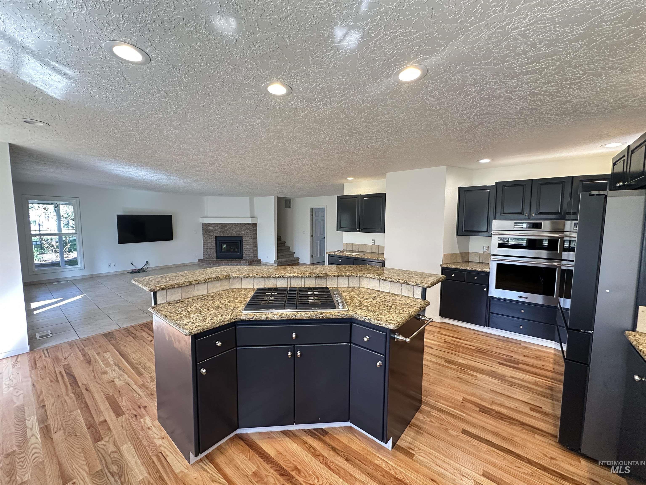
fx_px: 261
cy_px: 242
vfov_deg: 85.7
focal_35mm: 14
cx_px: 323
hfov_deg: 102.1
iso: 200
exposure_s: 1/120
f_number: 2.2
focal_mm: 2.22
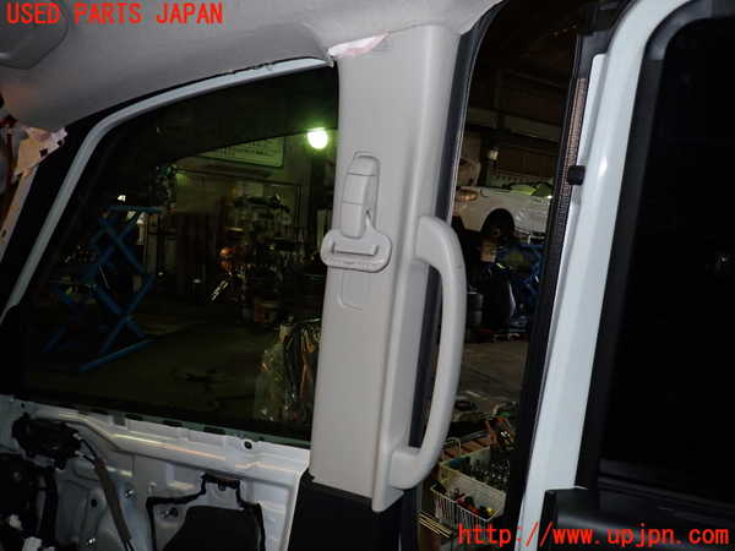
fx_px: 531
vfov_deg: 54.9
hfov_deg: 69.4
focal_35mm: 25
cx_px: 368
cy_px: 276
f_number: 5.6
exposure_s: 1/30
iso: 320
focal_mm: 4.5
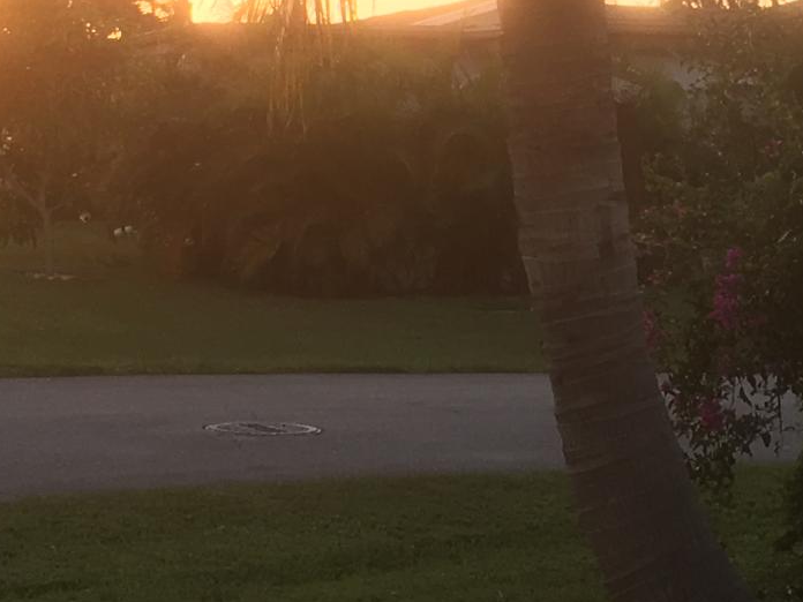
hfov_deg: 15.6
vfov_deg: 11.6
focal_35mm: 125
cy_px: -126
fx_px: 2900
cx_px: 705
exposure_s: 1/120
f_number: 2.2
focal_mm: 4.15
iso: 25
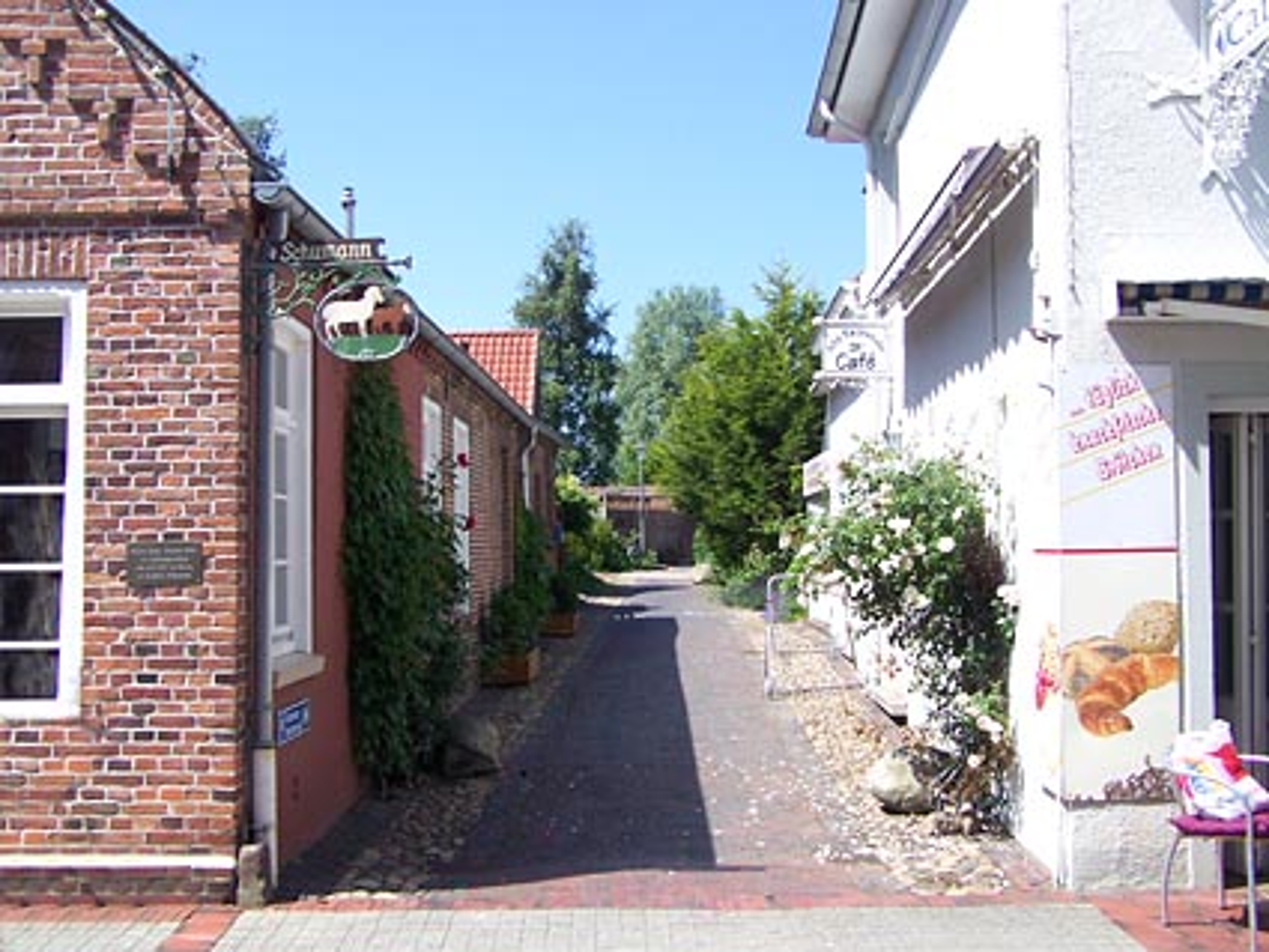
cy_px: 476
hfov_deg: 49.0
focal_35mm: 38
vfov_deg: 37.7
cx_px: 634
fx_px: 1393
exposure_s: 1/320
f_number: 4
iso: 64
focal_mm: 6.3
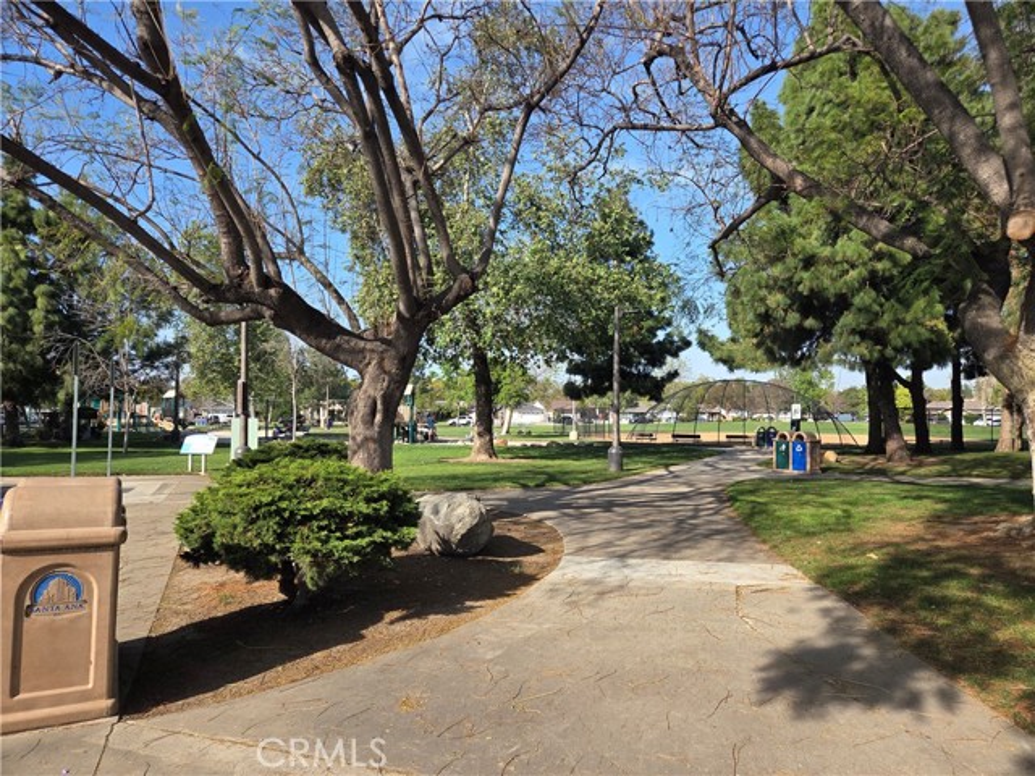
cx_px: 518
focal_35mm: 23
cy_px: 388
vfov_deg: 58.9
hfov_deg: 73.9
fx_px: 688
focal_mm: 5.4
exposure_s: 1/2745
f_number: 1.8
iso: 80
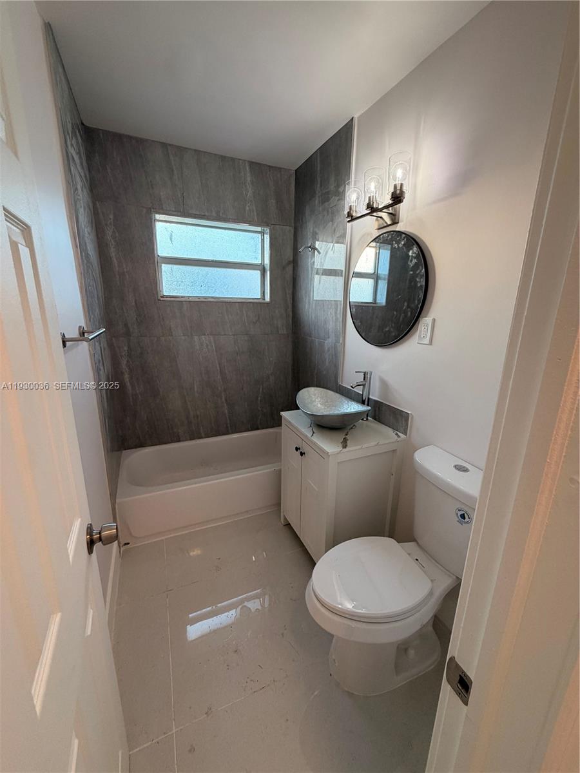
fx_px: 313
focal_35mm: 14
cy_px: 386
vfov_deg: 102.1
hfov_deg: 85.7
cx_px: 290
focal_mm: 2.22
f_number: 2.2
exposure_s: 1/120
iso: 160
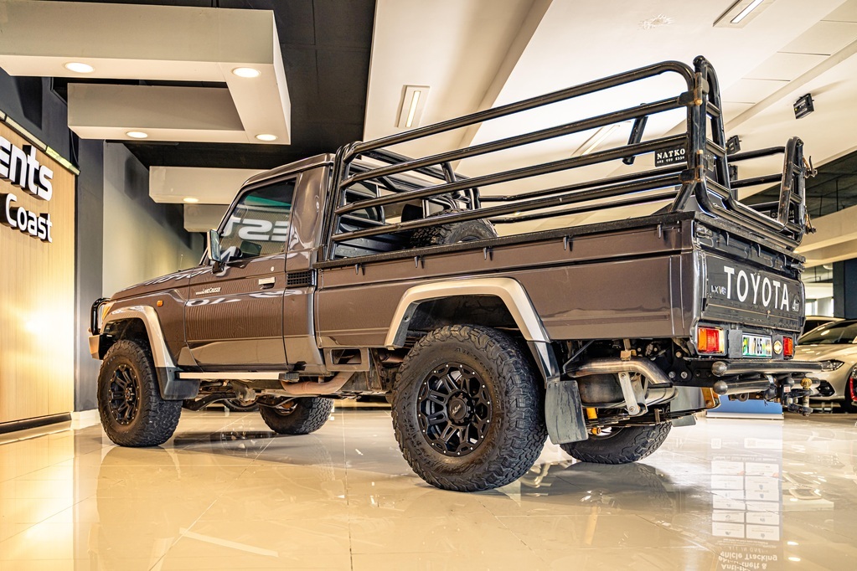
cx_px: 428
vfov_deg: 41.1
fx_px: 762
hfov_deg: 58.7
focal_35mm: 32
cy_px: 286
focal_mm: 32
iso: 250
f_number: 2.8
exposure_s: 1/200
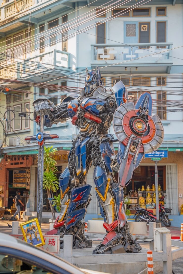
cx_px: 92
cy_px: 137
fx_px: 534
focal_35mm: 70
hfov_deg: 19.5
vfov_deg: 28.8
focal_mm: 70
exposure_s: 1/400
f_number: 2.8
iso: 160
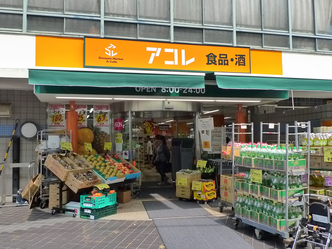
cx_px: 166
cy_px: 124
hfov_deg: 54.0
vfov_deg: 41.8
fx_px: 326
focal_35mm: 34
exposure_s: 1/500
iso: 400
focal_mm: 5.1
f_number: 2.8
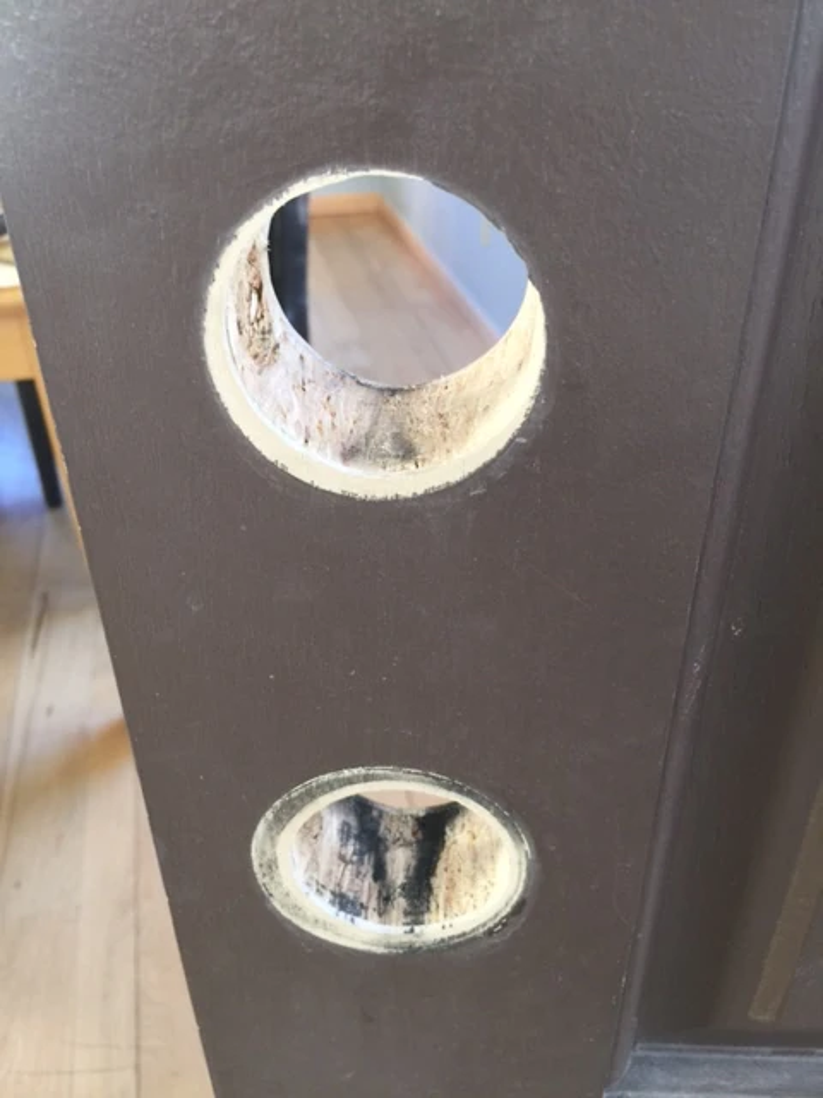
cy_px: 549
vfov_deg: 61.7
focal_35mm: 29
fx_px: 919
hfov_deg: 48.2
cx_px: 412
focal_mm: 4.15
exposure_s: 1/15
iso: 32
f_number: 2.2
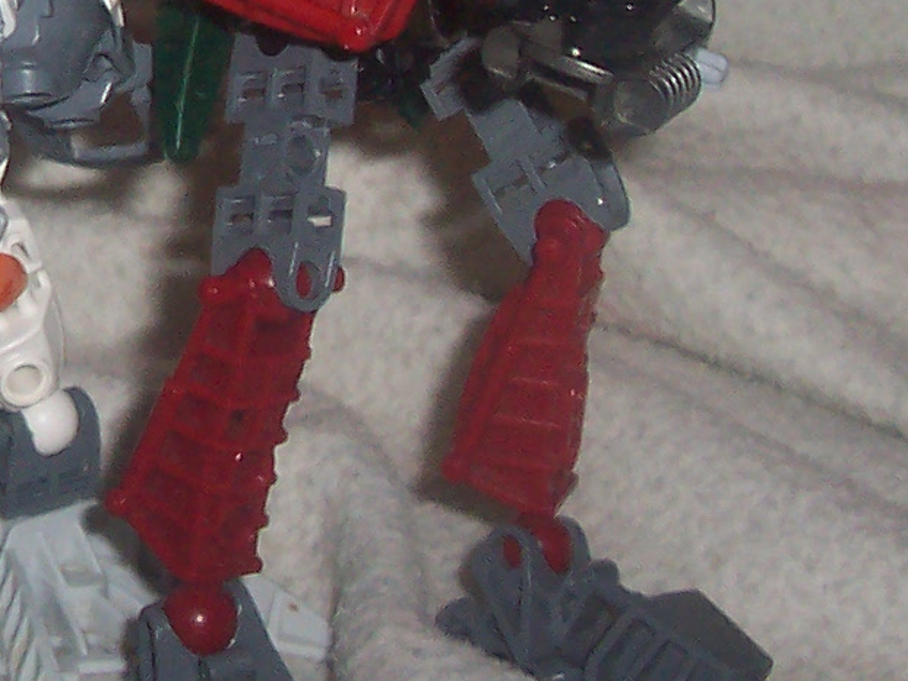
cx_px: -338
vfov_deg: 12.0
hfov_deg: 15.4
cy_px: -102
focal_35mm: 121
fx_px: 3175
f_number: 2.8
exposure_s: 1/60
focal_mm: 5.6
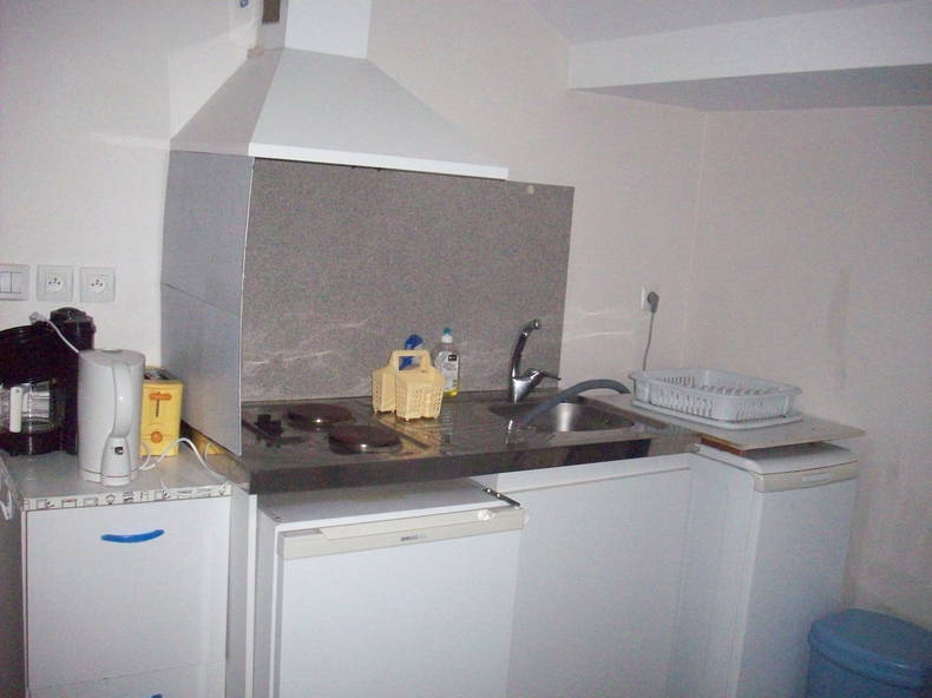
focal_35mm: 37
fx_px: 996
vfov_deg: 38.6
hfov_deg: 50.2
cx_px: 466
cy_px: 349
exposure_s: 1/128
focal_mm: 6.2
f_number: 2.8
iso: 400
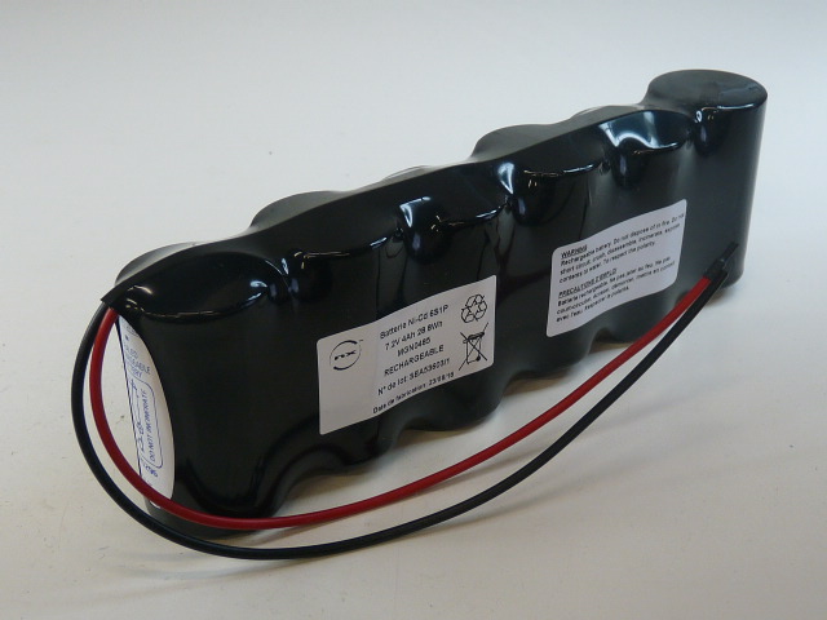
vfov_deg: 29.1
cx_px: 414
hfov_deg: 38.2
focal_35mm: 50
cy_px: 310
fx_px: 1195
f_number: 2.8
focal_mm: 5
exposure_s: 1/40
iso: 100
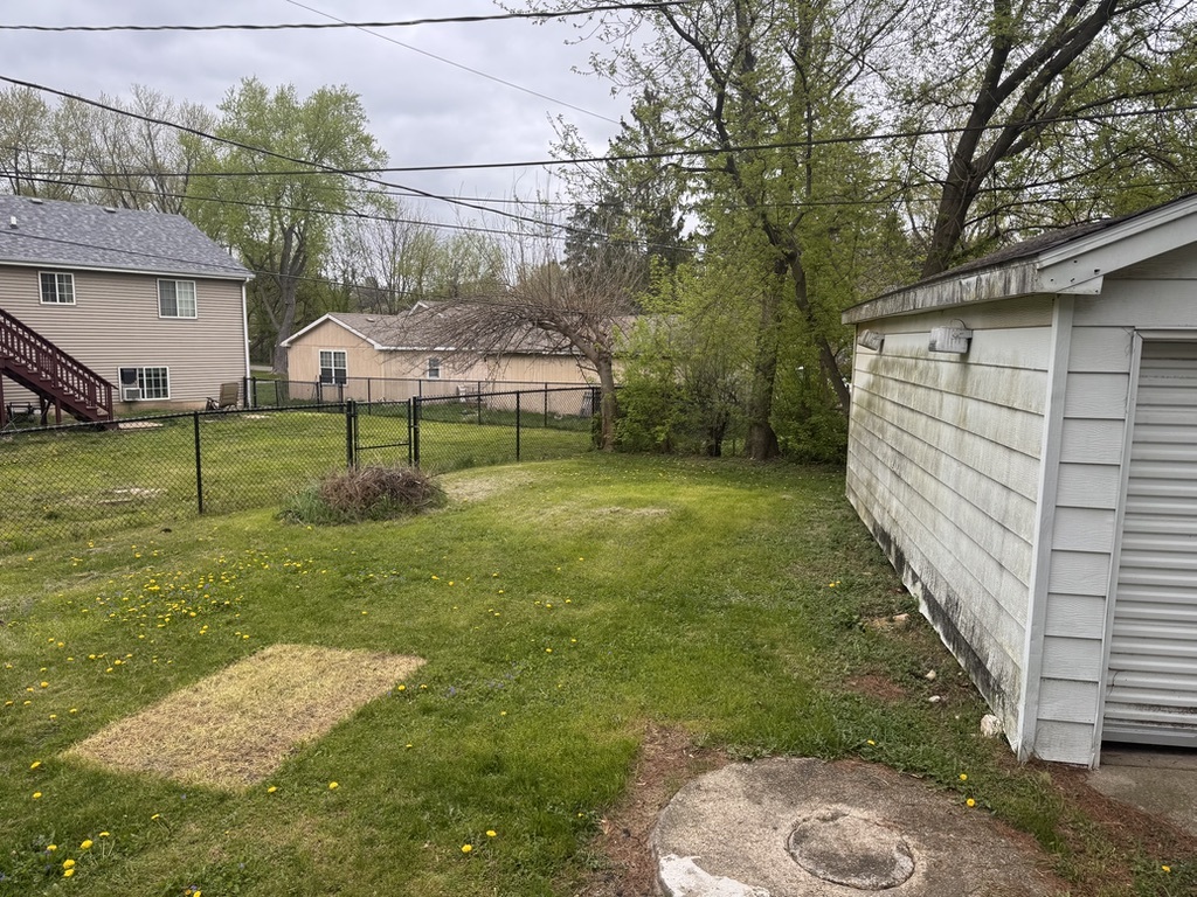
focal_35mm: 24
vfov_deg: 56.8
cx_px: 598
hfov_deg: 71.6
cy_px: 448
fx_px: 830
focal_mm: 6.76
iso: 80
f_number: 1.78
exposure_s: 1/1076
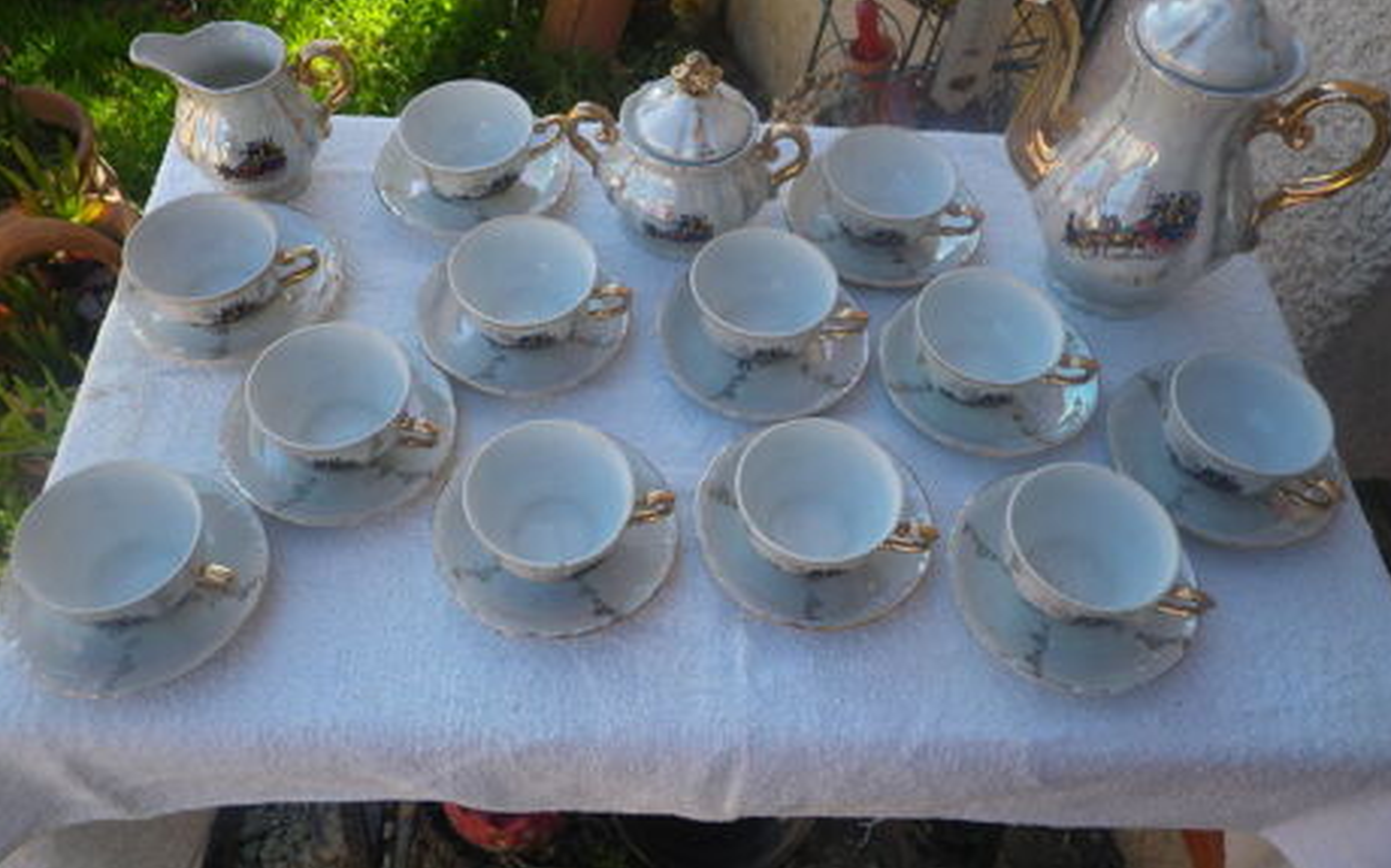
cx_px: 674
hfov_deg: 61.2
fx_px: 1175
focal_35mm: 31
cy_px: 445
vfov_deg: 40.5
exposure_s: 1/250
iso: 64
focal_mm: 4.9
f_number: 2.6
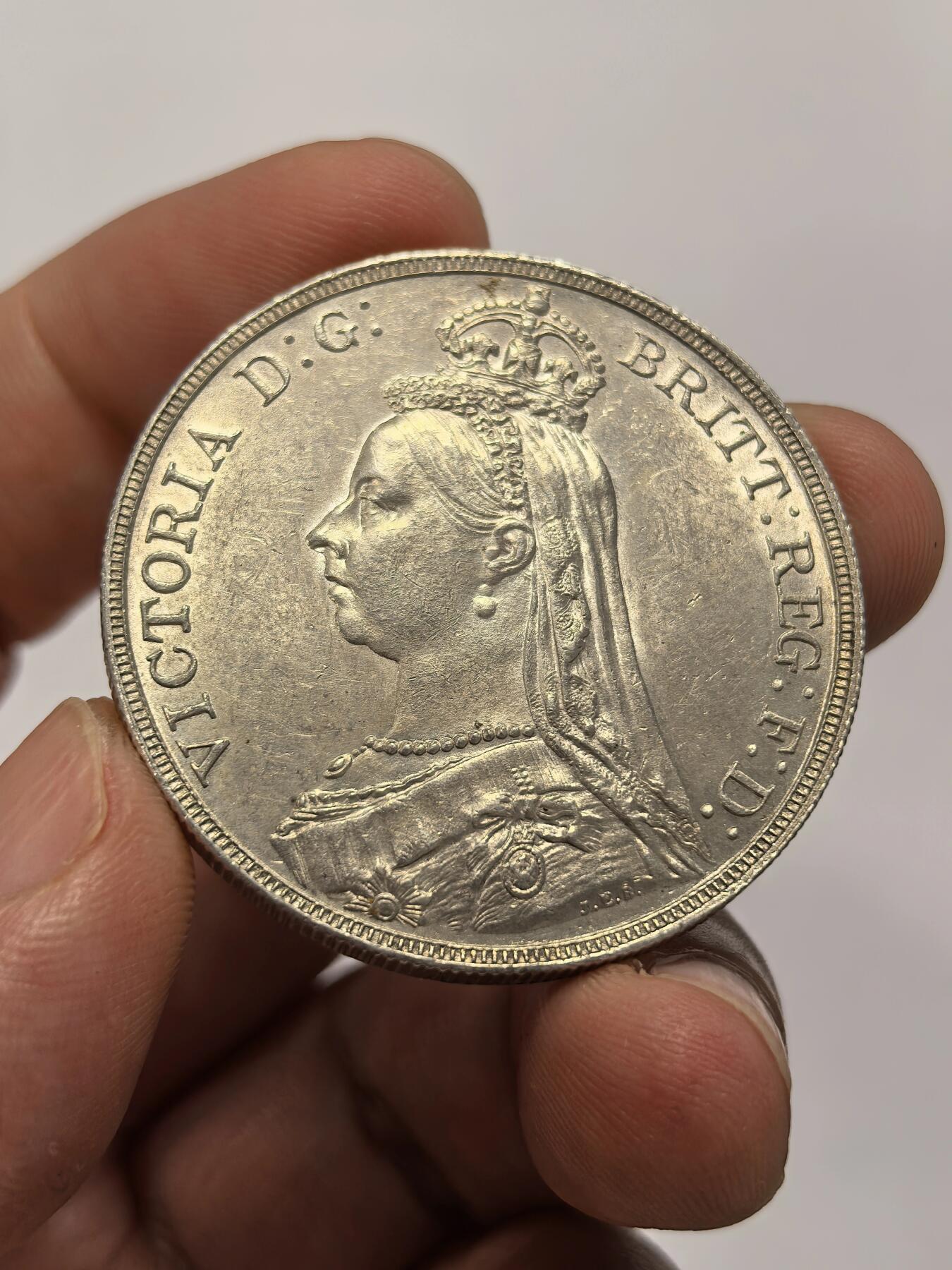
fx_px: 1980
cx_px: 476
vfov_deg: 35.5
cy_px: 635
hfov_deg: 27.0
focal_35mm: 54
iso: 100
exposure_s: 1/100
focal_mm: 6.98
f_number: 2
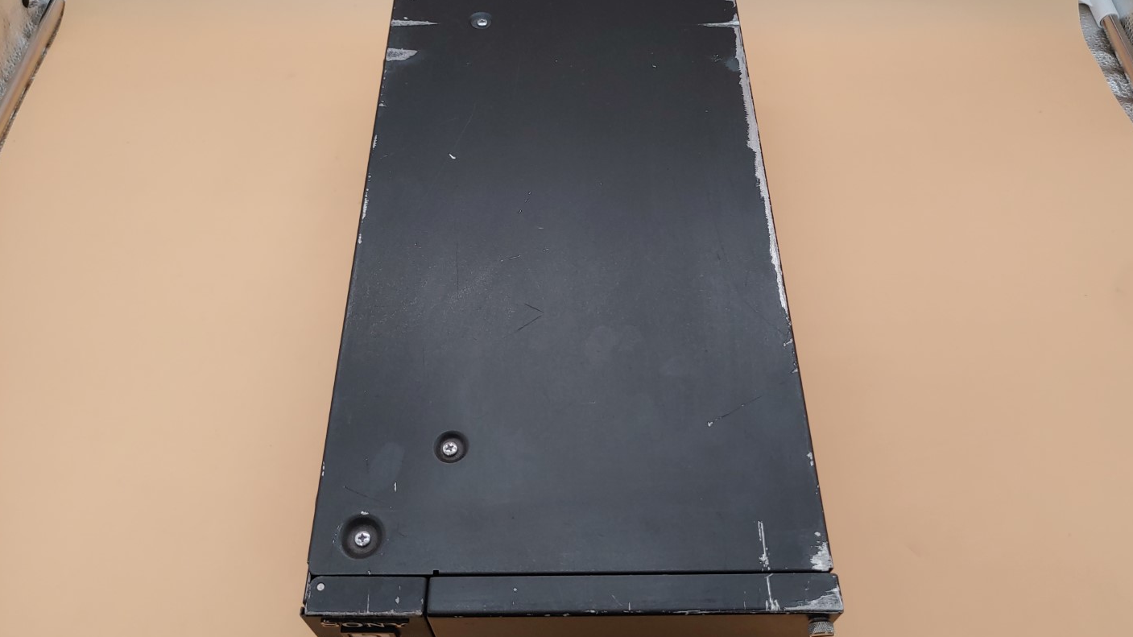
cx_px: 576
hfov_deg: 66.1
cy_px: 296
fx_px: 871
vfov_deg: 40.1
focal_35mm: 29
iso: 50
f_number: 1.8
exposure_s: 1/120
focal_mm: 4.36
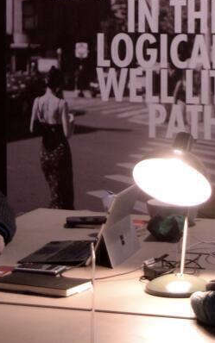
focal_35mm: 118
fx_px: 1105
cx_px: 104
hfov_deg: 11.1
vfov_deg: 17.0
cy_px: -47
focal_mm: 30
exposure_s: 1/50
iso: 800
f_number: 4.2
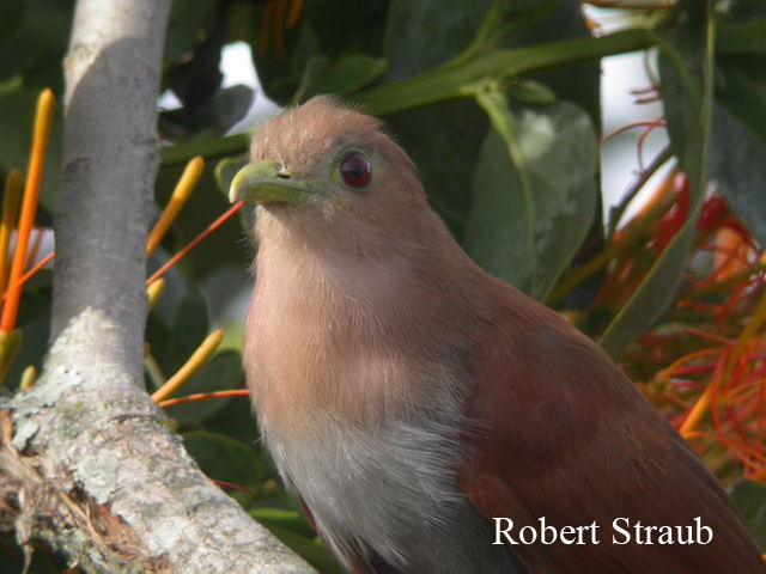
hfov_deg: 16.0
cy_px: 287
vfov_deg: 12.0
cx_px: 383
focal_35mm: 123
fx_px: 2722
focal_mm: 25.5
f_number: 4.4
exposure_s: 1/55.7
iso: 100
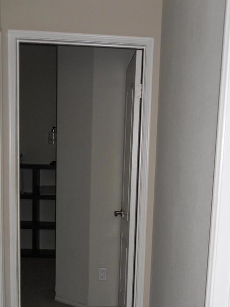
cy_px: 244
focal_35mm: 56
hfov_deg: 26.1
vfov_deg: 33.4
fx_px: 496
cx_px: 119
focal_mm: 6.3
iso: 100
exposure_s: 1/45
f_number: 3.5
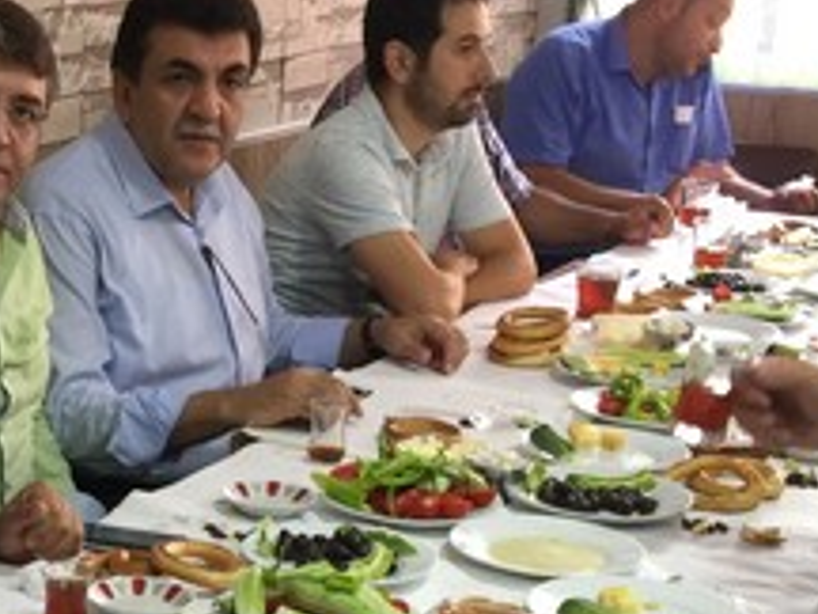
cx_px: 80
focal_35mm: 90
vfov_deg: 16.2
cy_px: 584
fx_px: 2127
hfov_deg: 21.3
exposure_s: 1/17
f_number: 2.2
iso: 64
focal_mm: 4.15
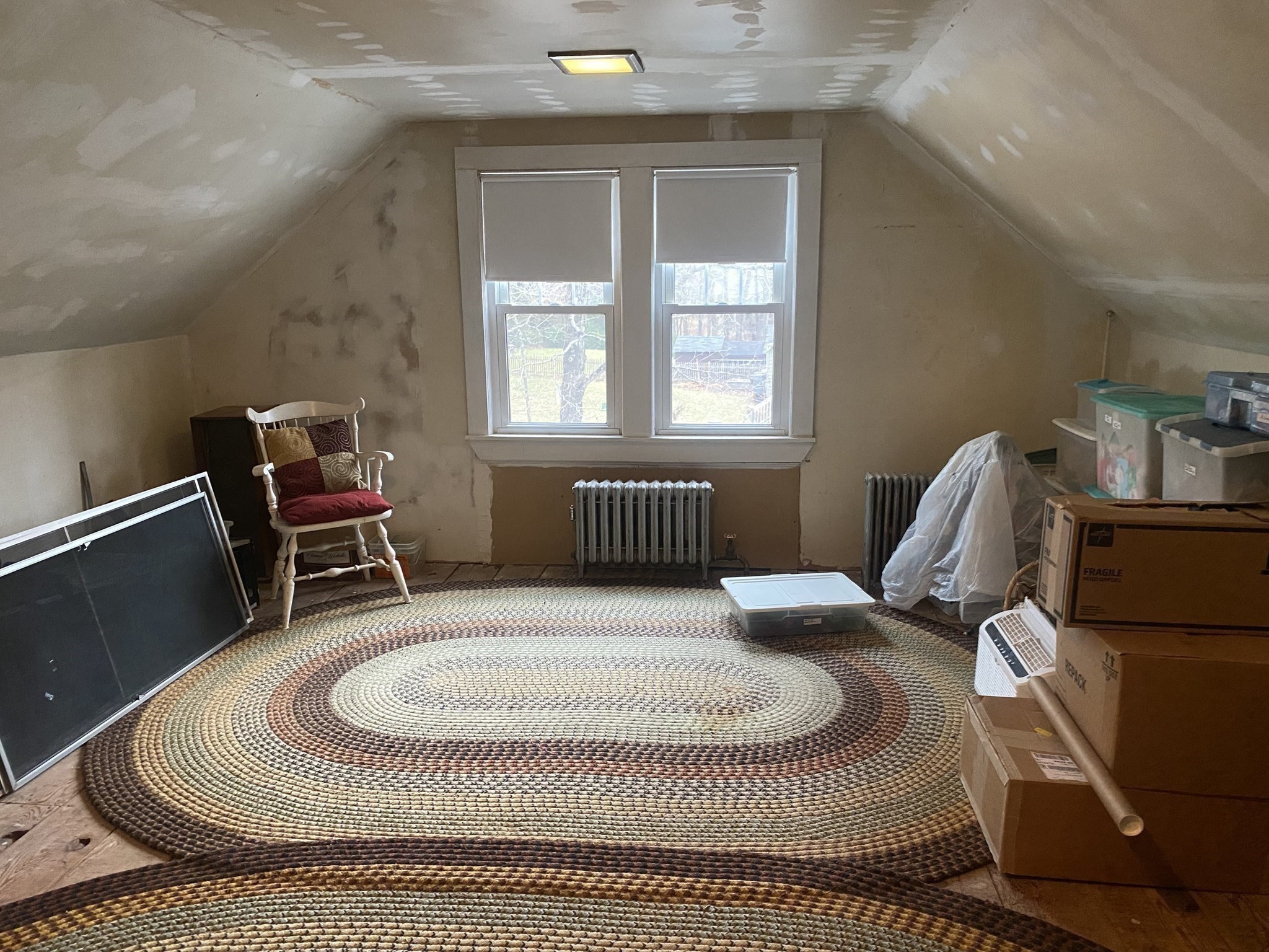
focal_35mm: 26
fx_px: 953
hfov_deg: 67.3
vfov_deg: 53.1
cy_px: 476
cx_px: 634
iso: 500
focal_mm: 4.25
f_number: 1.8
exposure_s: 1/40
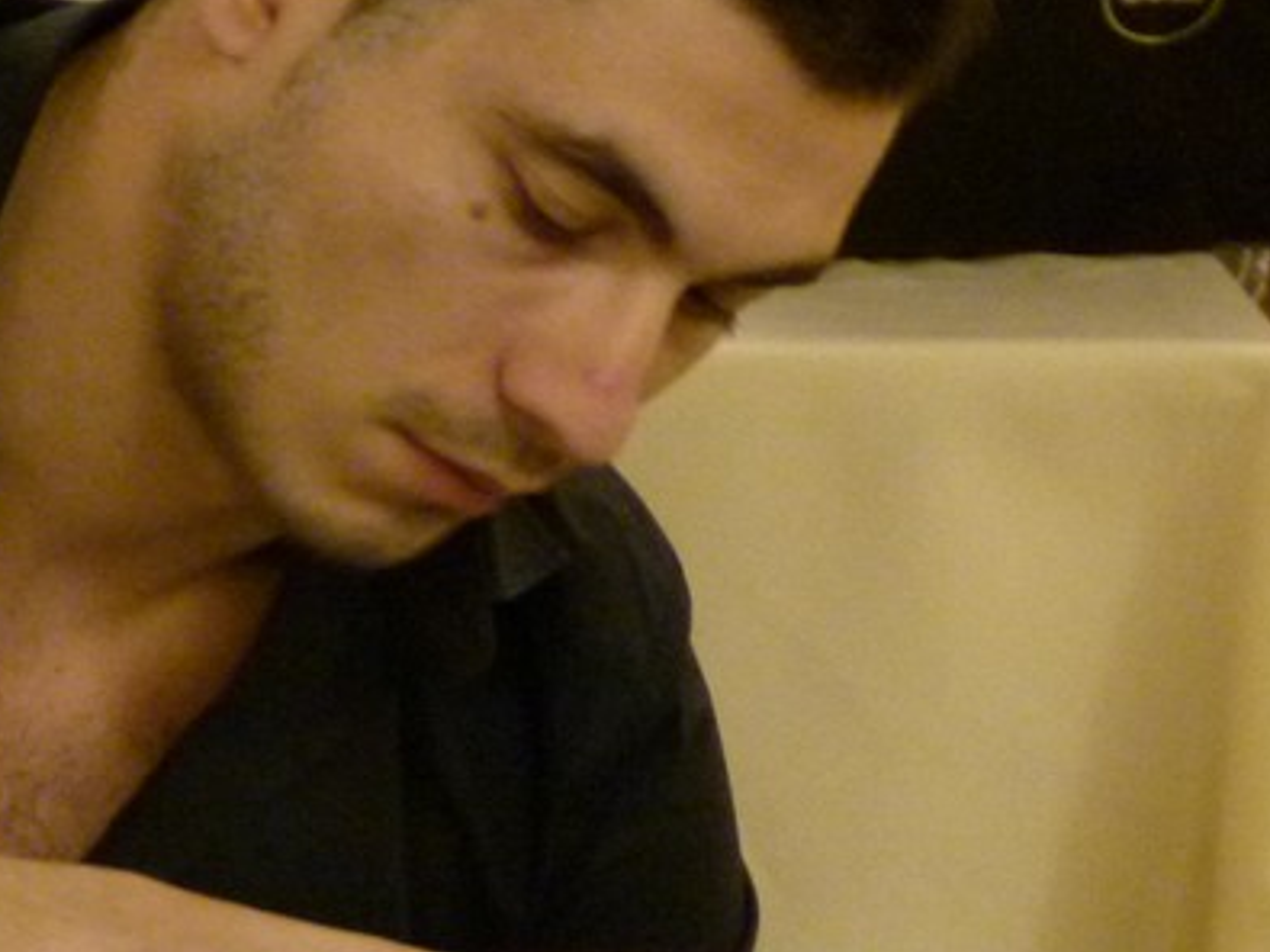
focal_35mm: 353
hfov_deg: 5.6
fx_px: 12947
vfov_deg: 4.2
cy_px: 544
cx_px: 3
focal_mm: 24.5
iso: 400
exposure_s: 1/6
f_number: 3.6
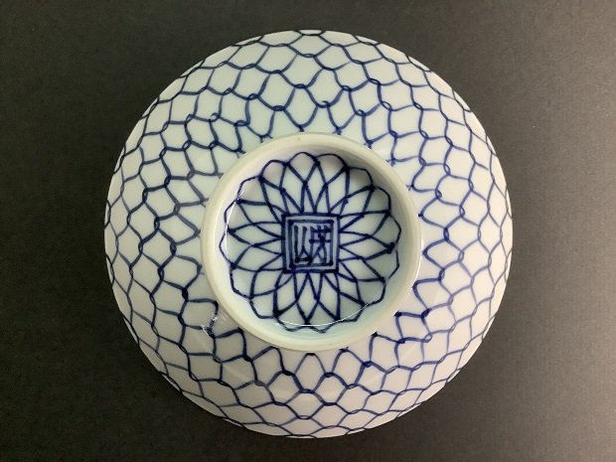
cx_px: 308
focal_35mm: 31
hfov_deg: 58.4
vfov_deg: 45.4
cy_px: 231
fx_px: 552
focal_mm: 3.3
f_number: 2.4
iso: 250
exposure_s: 1/60
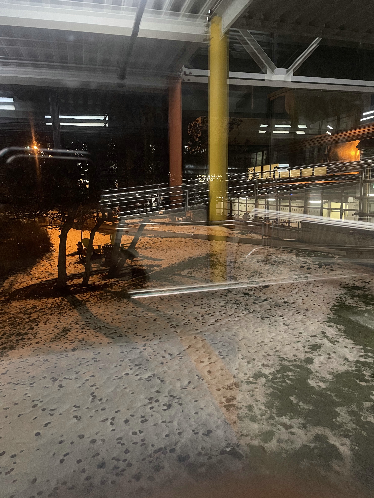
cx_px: 187
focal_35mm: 26
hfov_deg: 53.1
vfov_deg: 67.3
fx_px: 375
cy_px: 249
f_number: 1.6
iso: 1000
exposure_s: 1/30
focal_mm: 4.2
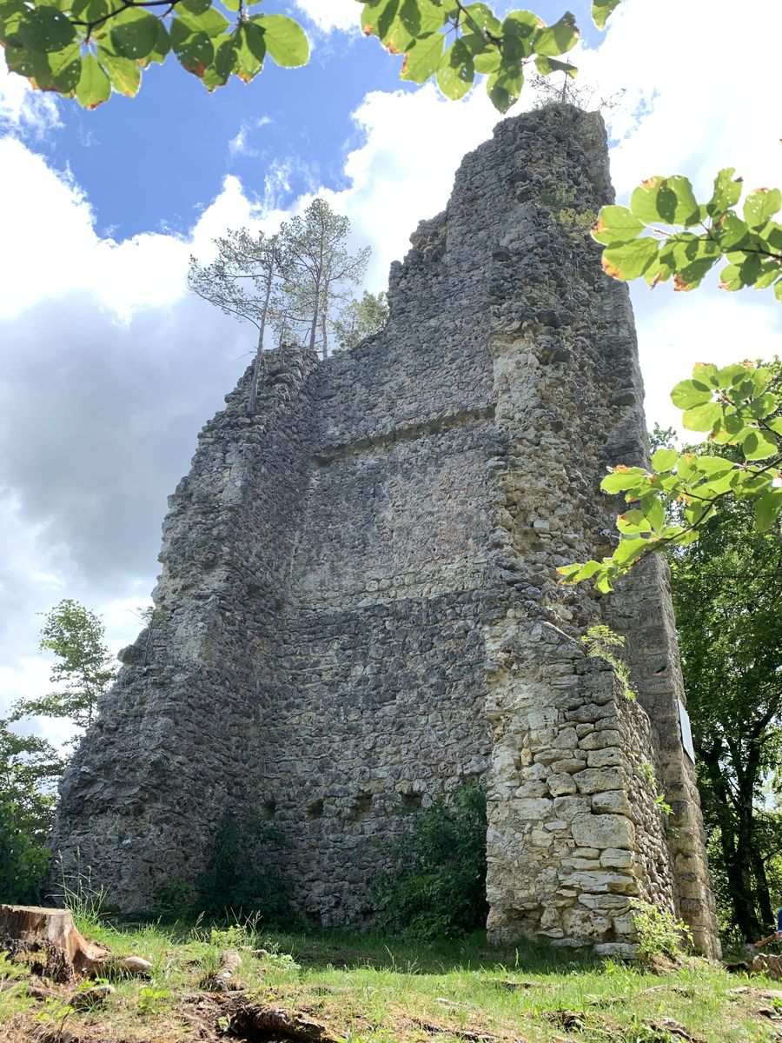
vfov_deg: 67.3
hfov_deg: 53.1
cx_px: 391
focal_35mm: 26
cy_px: 522
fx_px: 783
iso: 25
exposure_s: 1/356
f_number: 1.8
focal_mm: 4.25
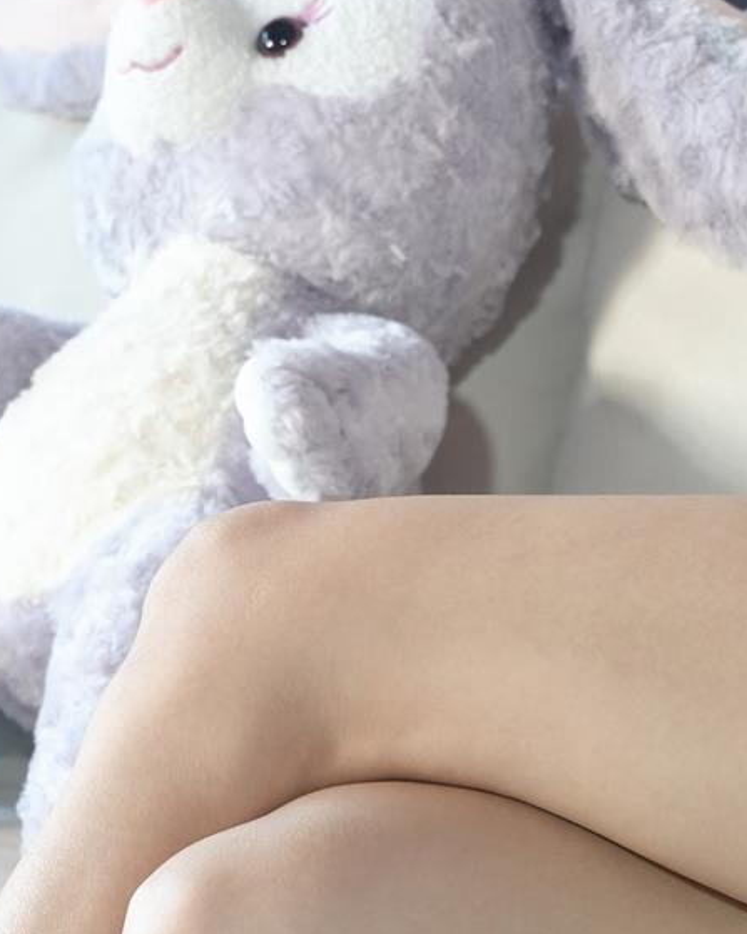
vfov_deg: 11.0
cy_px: 956
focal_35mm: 174
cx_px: 602
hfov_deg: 8.9
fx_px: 4810
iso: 800
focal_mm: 37
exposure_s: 1/125
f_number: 4
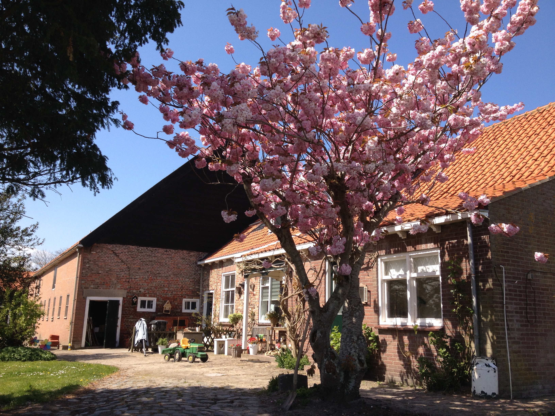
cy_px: 208
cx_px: 278
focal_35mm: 35
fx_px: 561
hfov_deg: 52.6
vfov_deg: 40.7
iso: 50
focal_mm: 4.28
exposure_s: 1/1004
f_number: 2.4
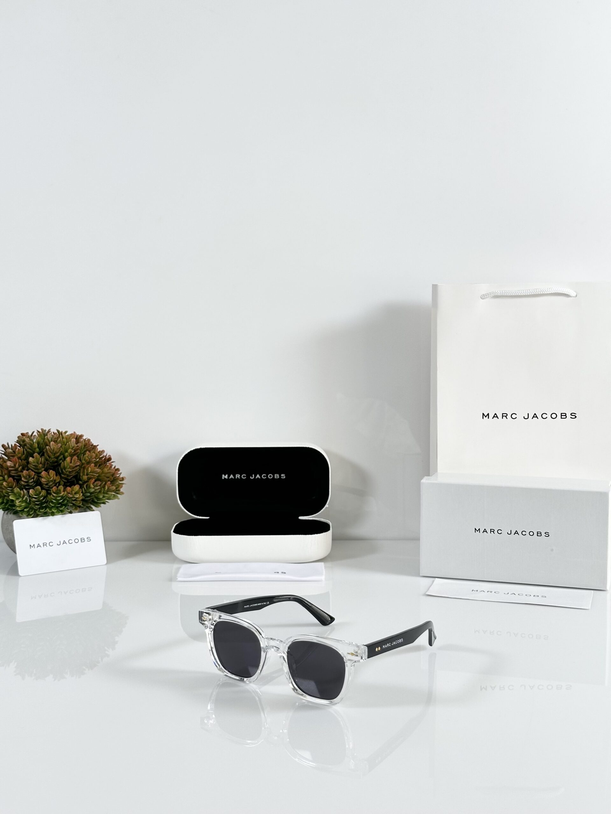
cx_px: 306
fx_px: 1130
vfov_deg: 39.7
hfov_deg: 30.3
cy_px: 407
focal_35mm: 48
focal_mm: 6.86
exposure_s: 1/121
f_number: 1.78
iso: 64
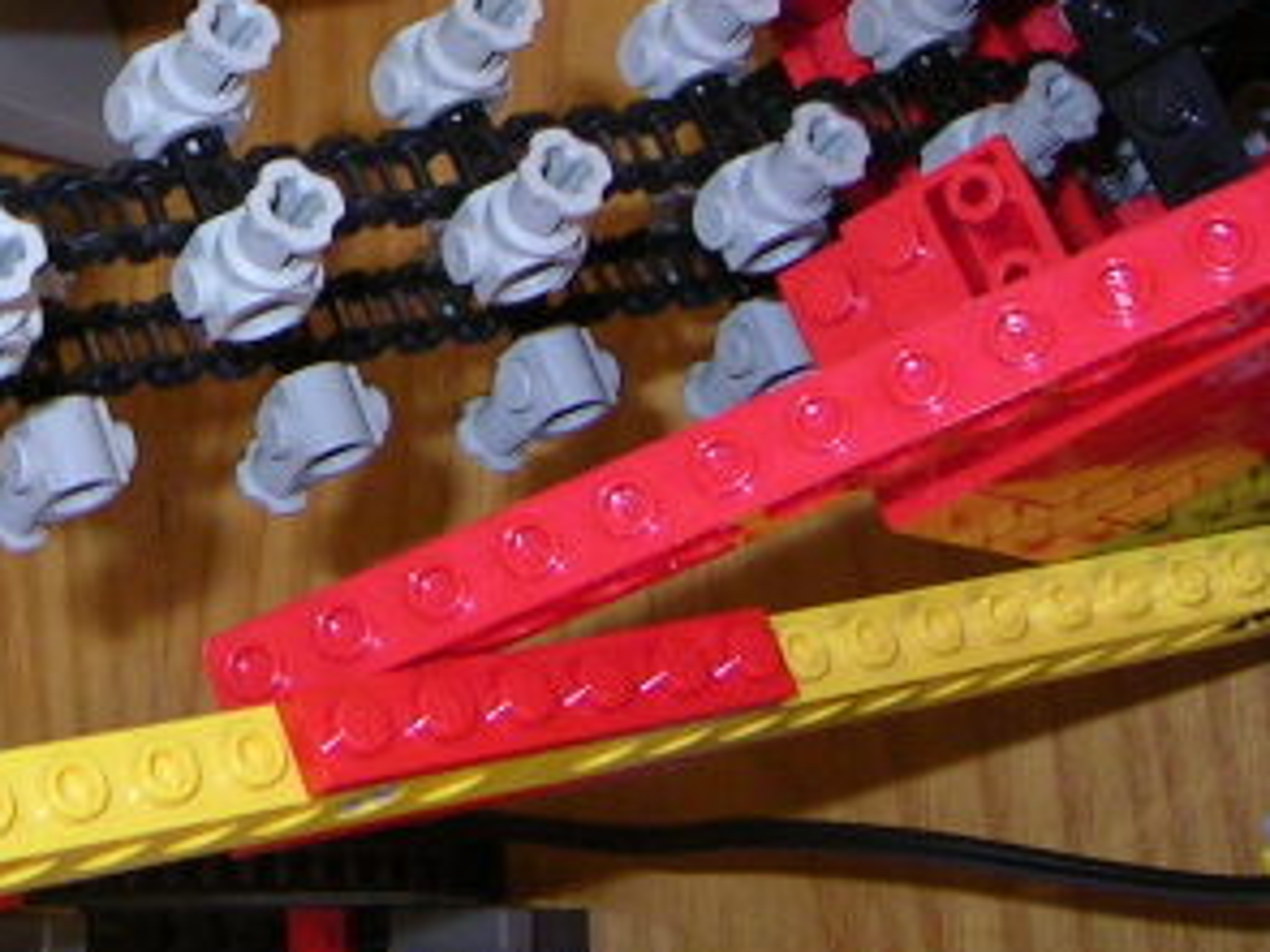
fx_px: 3227
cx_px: 30
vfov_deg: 16.3
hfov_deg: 21.6
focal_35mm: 88
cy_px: -60
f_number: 4.8
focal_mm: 5.6
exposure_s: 1/30
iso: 100
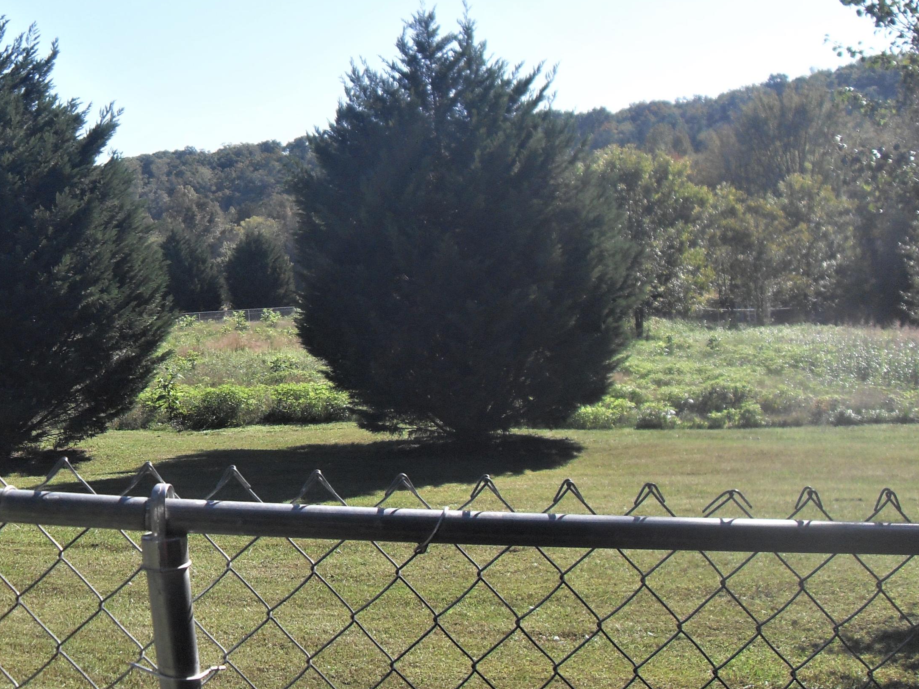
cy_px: 289
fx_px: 1248
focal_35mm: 47
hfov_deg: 40.0
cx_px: 315
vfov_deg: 30.8
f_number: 7
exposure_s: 1/250
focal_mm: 6.3
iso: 80
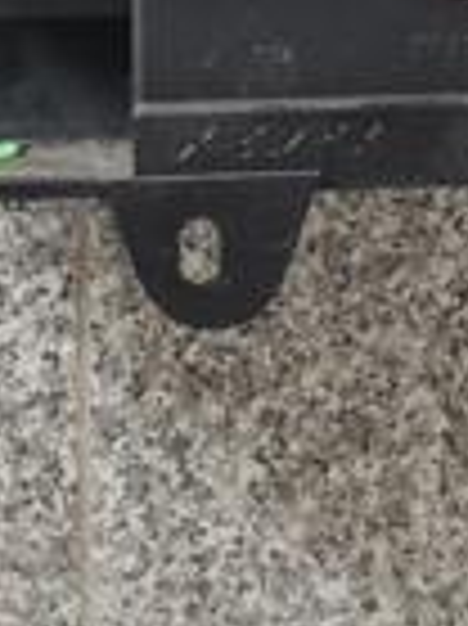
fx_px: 1300
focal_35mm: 72
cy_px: -113
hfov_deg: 20.3
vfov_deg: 24.6
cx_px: 310
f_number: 1.7
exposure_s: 1/50.1
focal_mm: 4.71
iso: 1173
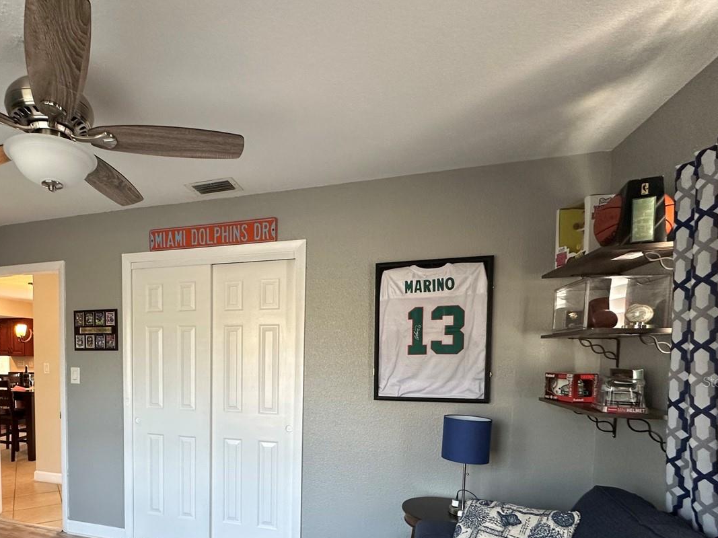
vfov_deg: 61.0
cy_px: 381
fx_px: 436
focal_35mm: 21
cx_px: 228
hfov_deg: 76.0
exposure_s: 1/60
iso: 200
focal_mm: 2.22
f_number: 2.2
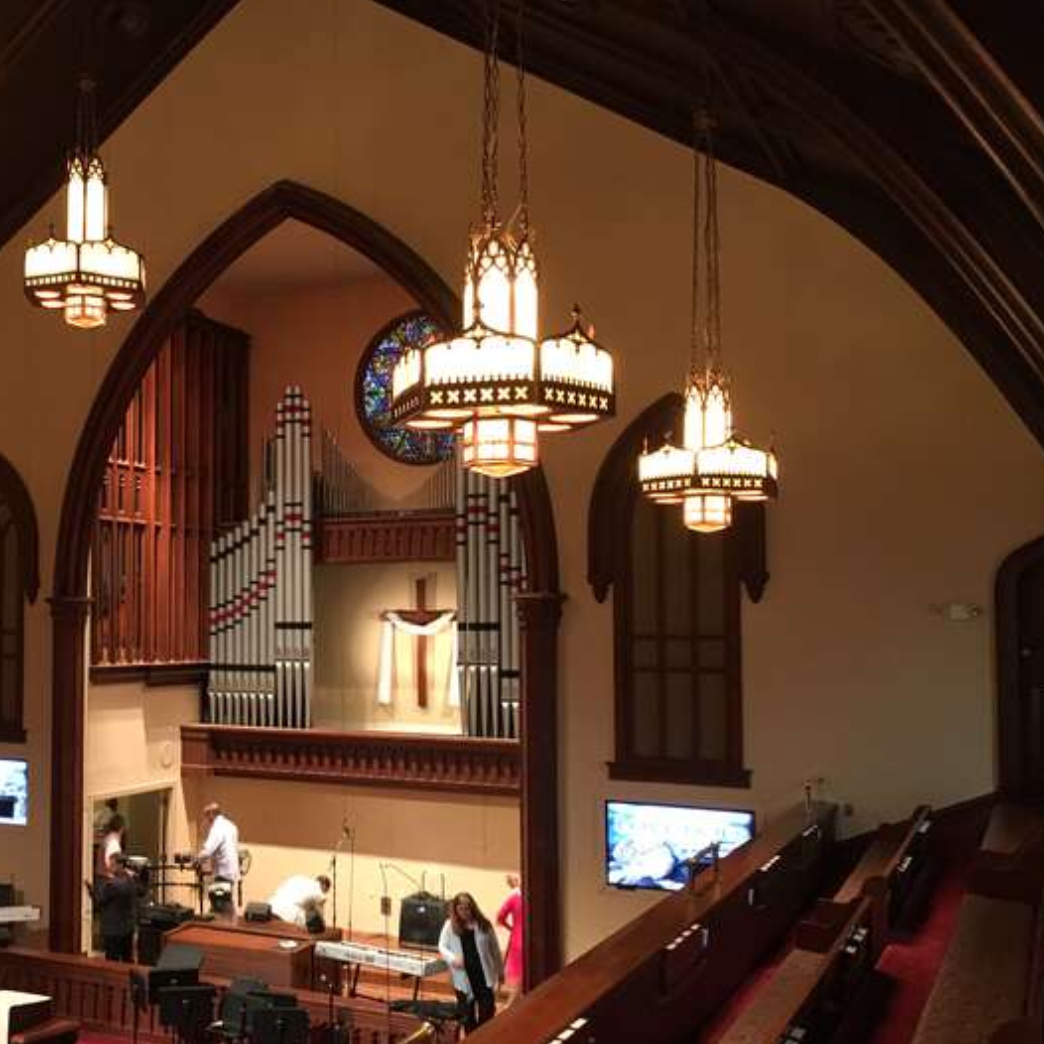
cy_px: 564
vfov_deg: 42.8
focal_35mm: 39
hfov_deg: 41.7
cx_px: 278
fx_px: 1331
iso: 200
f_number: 2.2
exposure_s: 1/20
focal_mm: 4.15
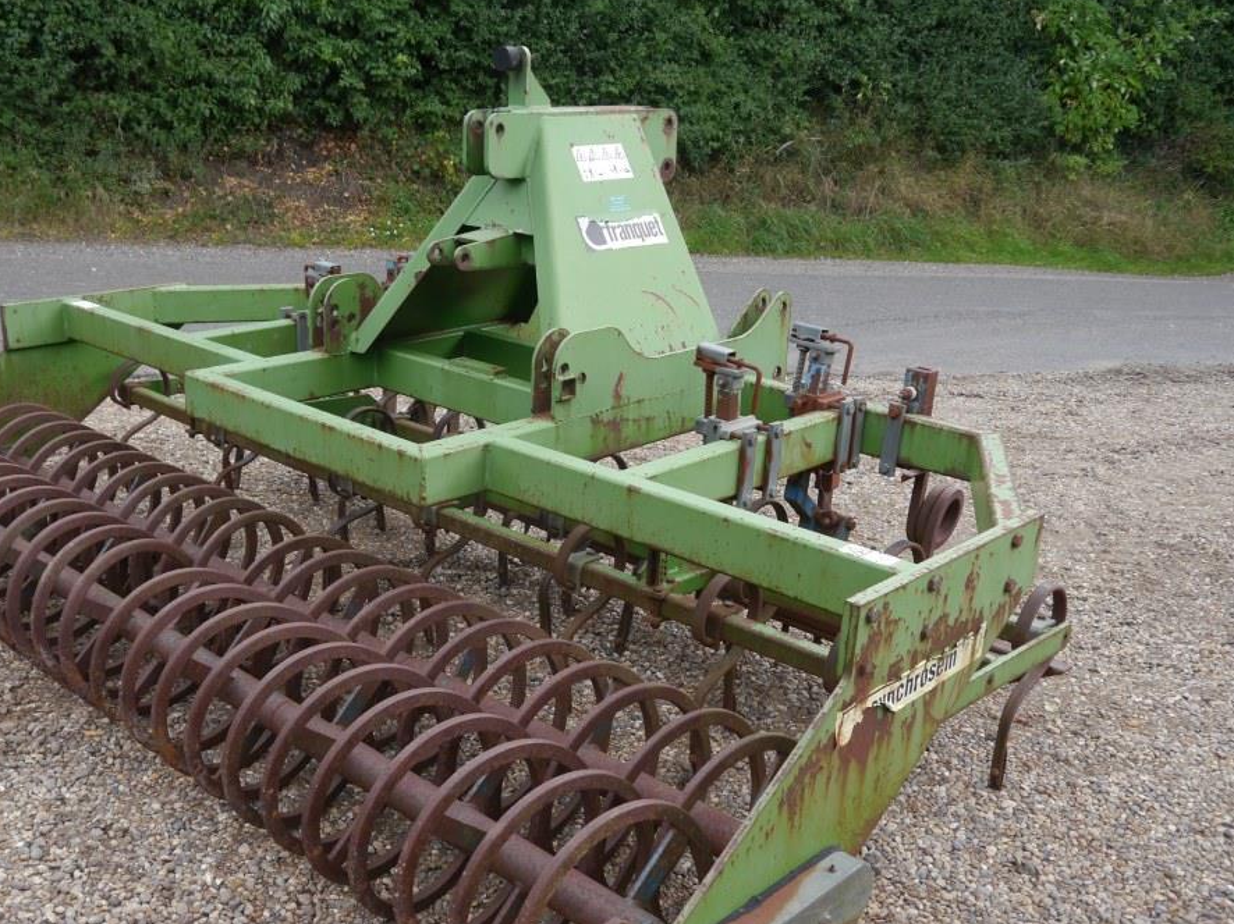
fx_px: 1319
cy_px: 529
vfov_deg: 38.6
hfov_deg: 50.0
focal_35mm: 37
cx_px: 531
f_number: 5
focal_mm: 16
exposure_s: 1/200
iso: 160
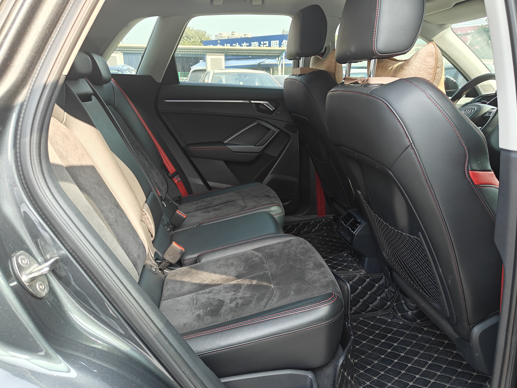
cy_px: 201
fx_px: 373
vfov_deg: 54.9
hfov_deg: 69.4
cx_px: 261
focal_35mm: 25
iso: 50
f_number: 1.8
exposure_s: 1/256
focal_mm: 5.59
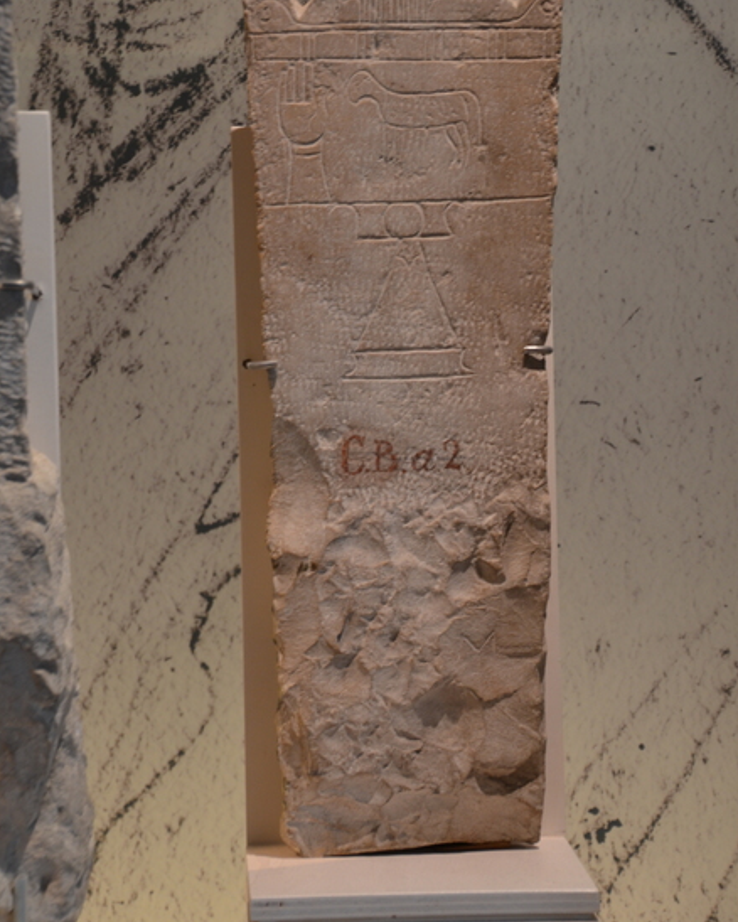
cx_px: 369
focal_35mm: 133
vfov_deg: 14.5
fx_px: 3629
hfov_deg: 11.6
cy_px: 416
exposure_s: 1/13
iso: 400
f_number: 5.3
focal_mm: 78
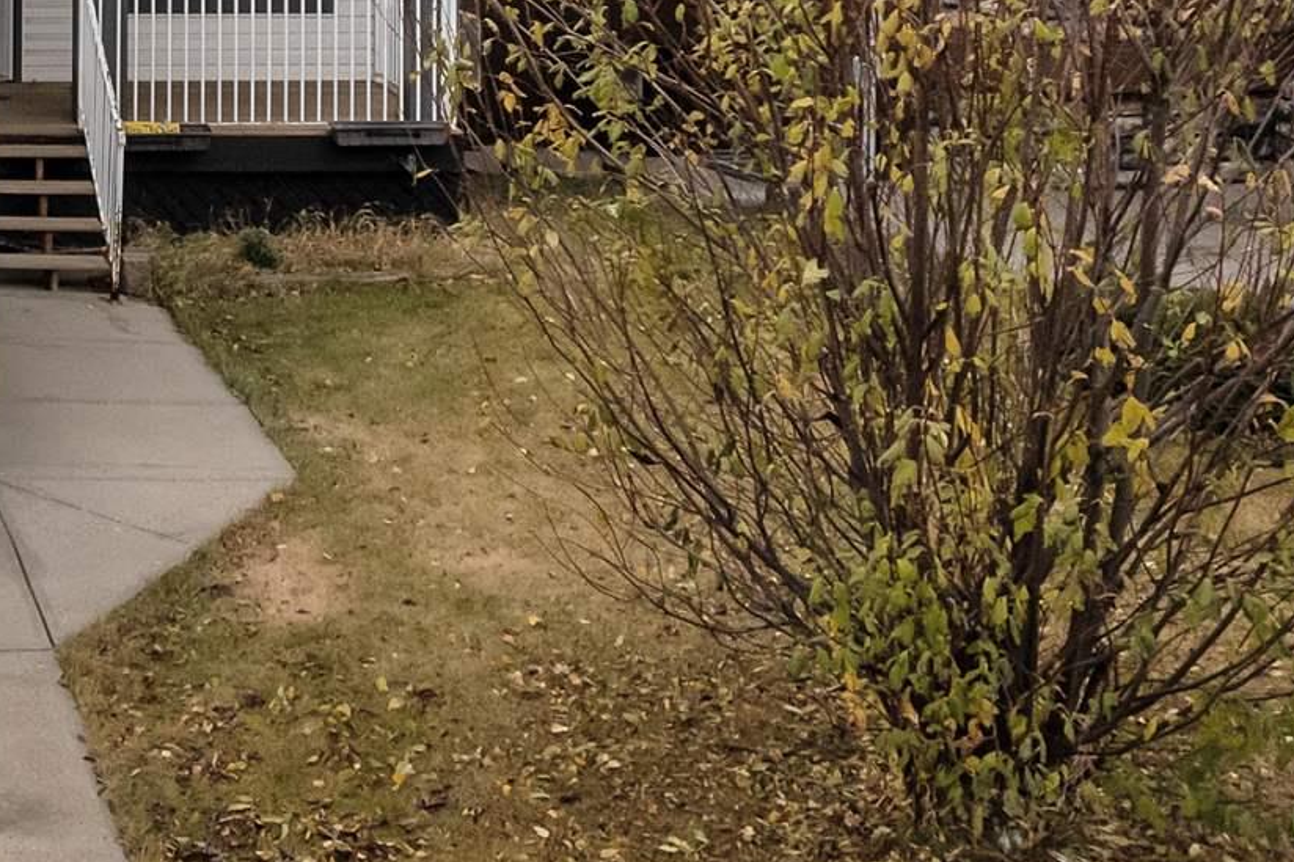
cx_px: -267
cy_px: -383
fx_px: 2947
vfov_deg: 15.5
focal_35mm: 82
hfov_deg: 22.7
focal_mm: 8.38
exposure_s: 1/1250
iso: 100
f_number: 2.4
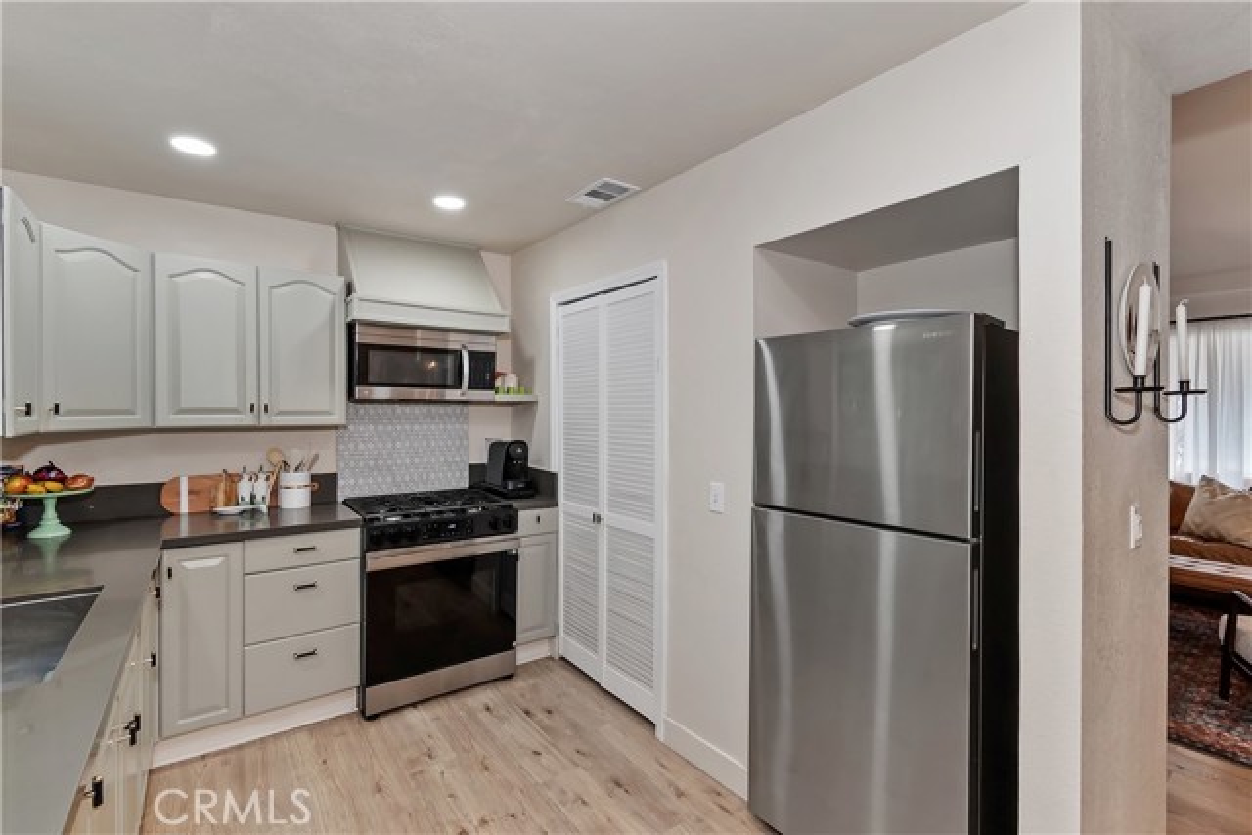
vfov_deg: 77.4
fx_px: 522
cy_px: 418
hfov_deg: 100.4
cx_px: 626
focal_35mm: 15
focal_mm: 10
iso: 400
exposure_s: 1/30
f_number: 8
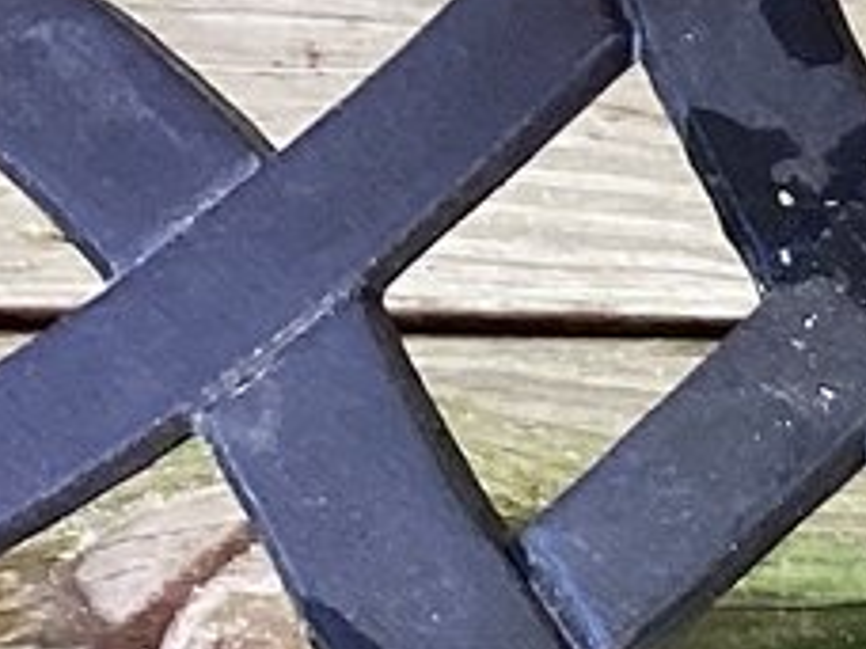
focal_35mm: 206
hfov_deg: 8.6
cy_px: -139
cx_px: 2247
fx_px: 5154
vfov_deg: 7.2
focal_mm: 3.3
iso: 50
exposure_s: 1/60
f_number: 2.4
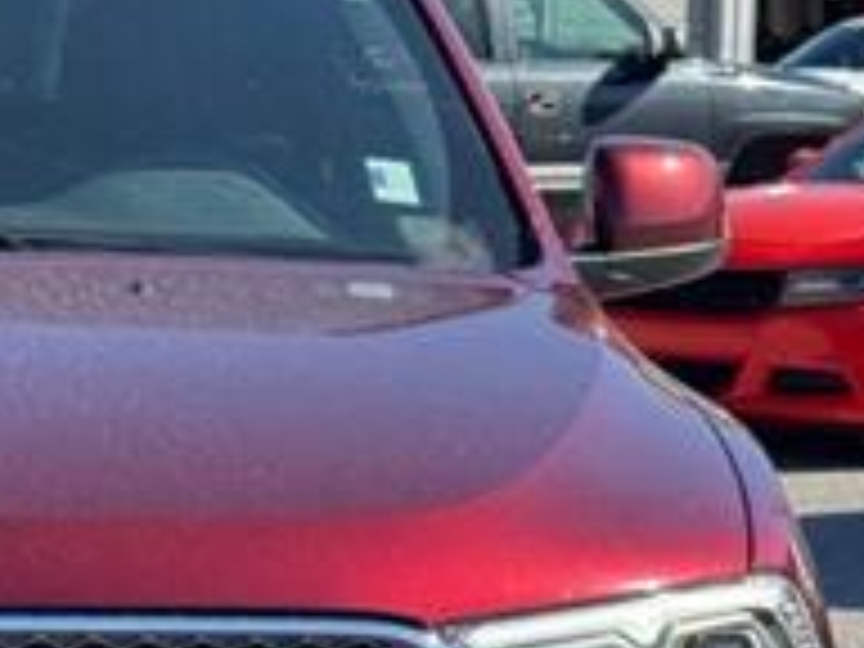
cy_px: 670
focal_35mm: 160
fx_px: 3994
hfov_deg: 12.1
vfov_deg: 9.2
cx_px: -112
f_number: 1.78
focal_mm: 6.76
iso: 64
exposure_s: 1/1597
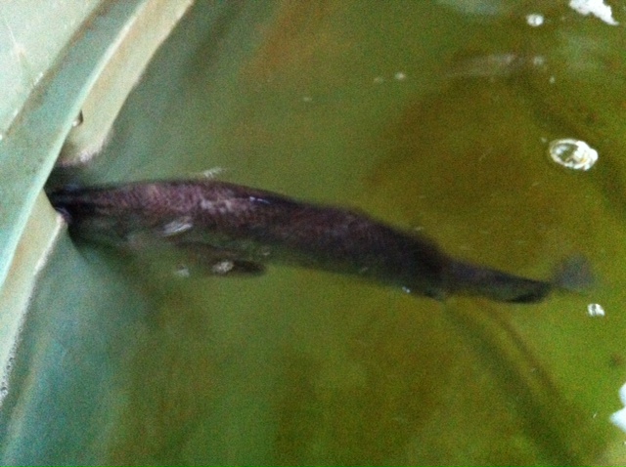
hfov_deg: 52.7
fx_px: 632
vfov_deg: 40.6
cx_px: 313
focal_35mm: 35
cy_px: 234
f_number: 2.8
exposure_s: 1/15
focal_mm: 3.85
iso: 1000
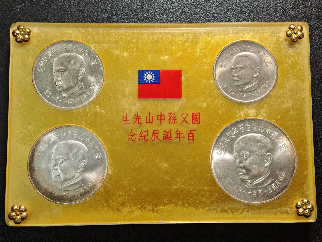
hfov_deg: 32.2
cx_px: 161
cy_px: 121
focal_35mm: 60
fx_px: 558
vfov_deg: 24.4
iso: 1000
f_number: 2
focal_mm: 9
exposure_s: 1/120
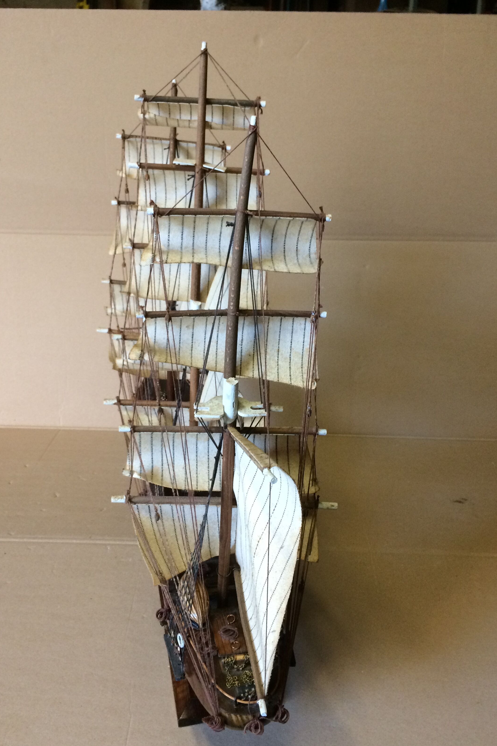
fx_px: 642
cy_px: 376
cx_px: 218
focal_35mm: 31
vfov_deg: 60.3
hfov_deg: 42.2
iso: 200
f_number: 2.2
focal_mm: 4.15
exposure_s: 1/33
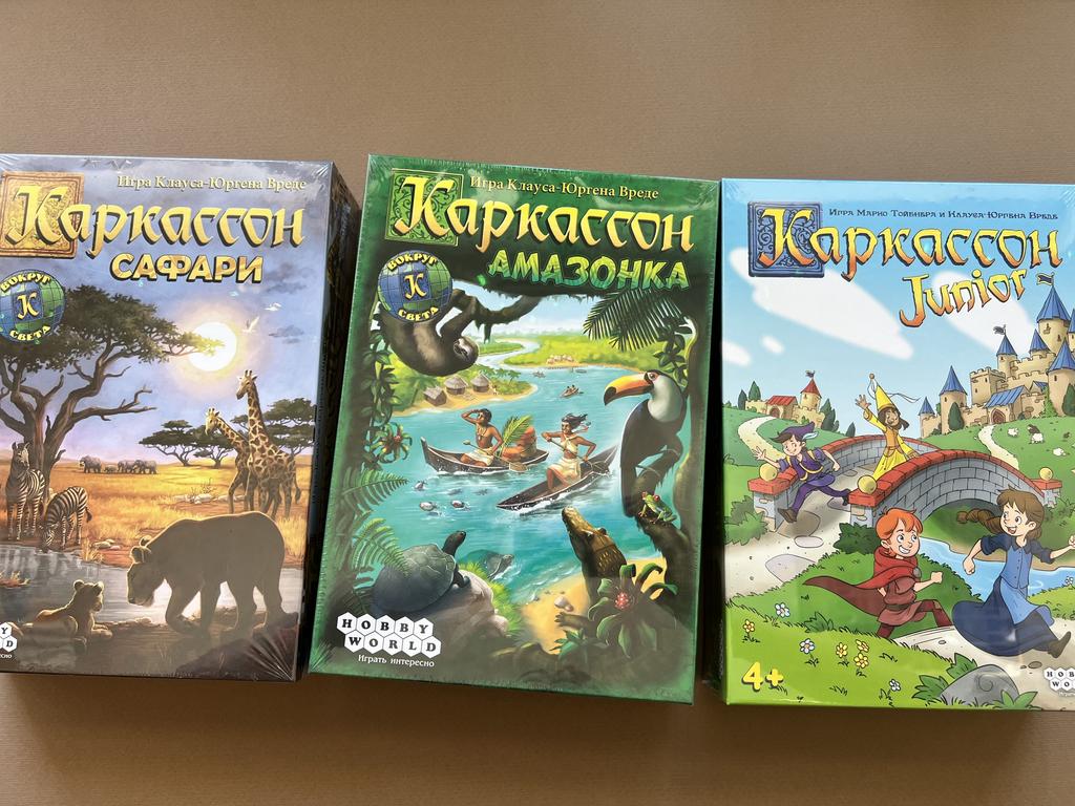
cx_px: 538
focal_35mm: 26
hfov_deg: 67.3
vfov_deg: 53.1
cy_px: 403
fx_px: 807
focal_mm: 5.7
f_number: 1.5
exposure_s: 1/120
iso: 64
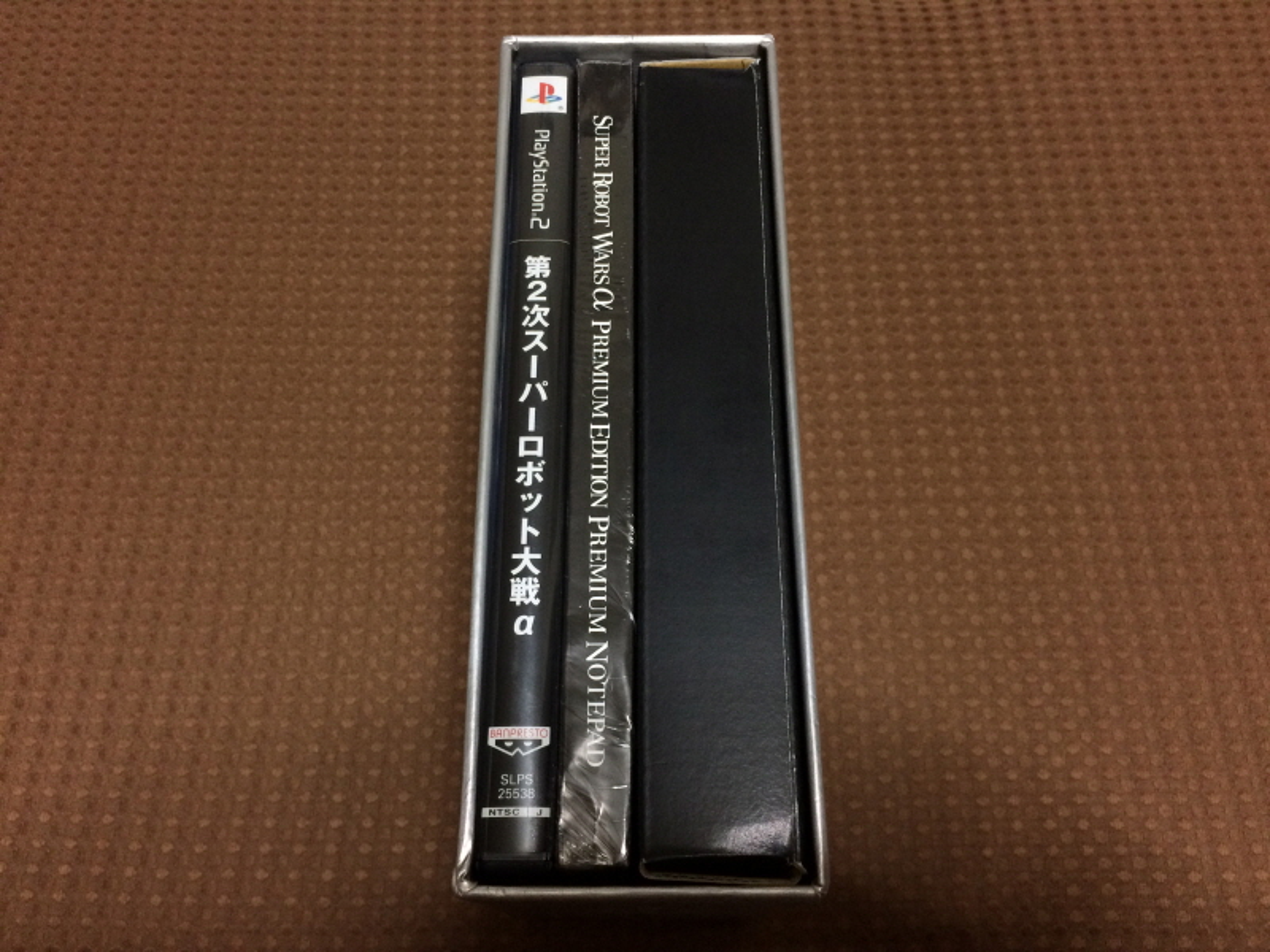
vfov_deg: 48.2
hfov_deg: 61.7
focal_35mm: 29
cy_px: 476
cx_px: 635
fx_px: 1064
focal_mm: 4.15
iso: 320
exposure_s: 1/30
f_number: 2.2
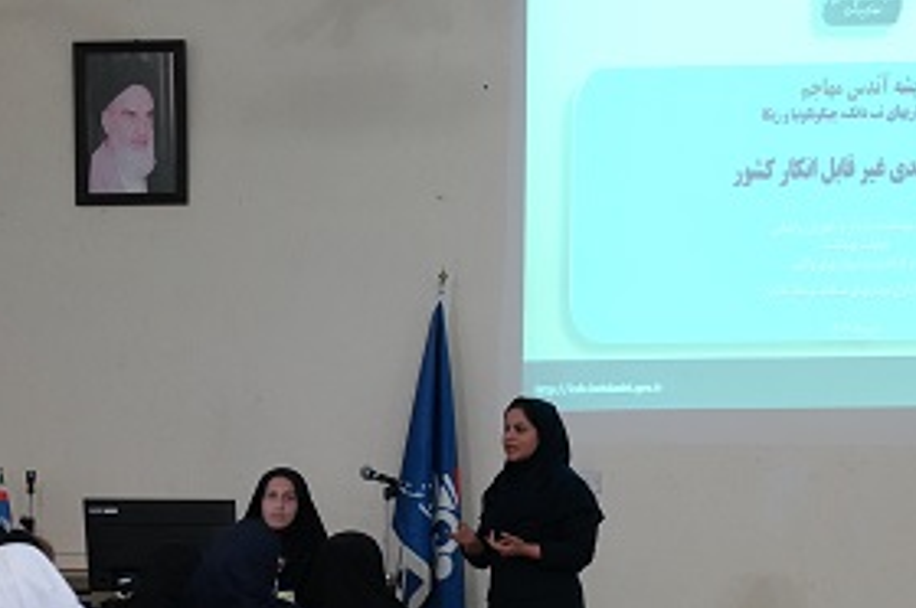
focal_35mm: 127
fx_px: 3228
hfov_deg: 16.1
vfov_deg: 10.8
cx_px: 671
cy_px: 392
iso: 4000
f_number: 4
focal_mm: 70
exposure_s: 1/160
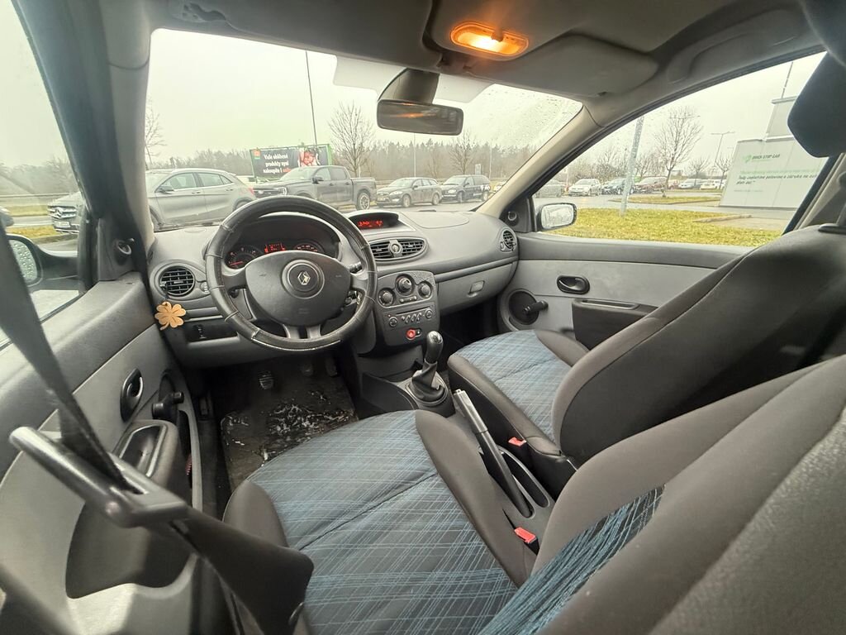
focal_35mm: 14
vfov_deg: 85.7
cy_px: 318
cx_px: 423
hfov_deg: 102.1
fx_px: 342
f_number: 2.2
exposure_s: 1/60
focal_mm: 2.22
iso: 640
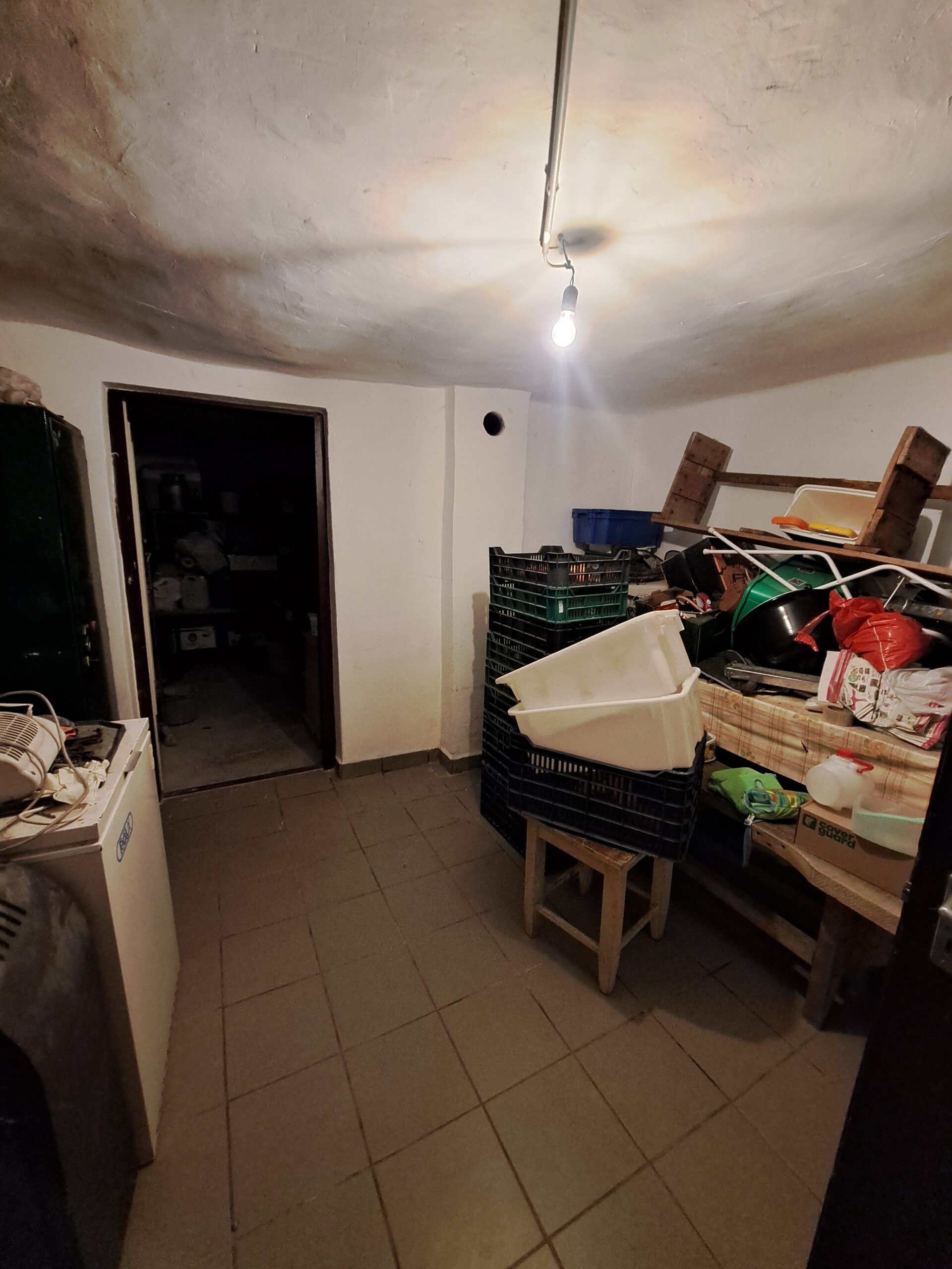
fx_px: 477
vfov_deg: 106.2
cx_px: 476
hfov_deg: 89.9
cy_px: 634
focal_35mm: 13
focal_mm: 1.74
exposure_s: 1/33
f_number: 2.2
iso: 200
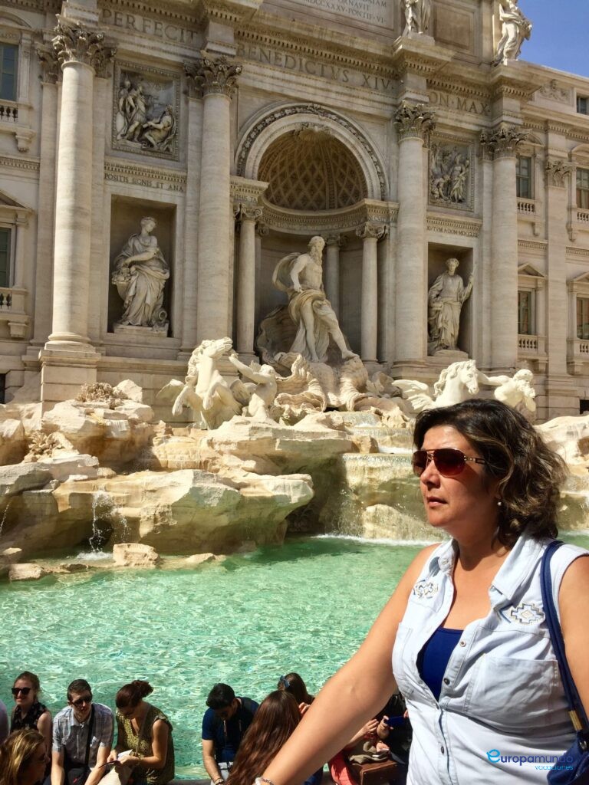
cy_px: 392
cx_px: 294
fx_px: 658
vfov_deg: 61.7
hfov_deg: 48.2
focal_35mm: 29
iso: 32
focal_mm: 4.15
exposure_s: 1/2326
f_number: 2.2
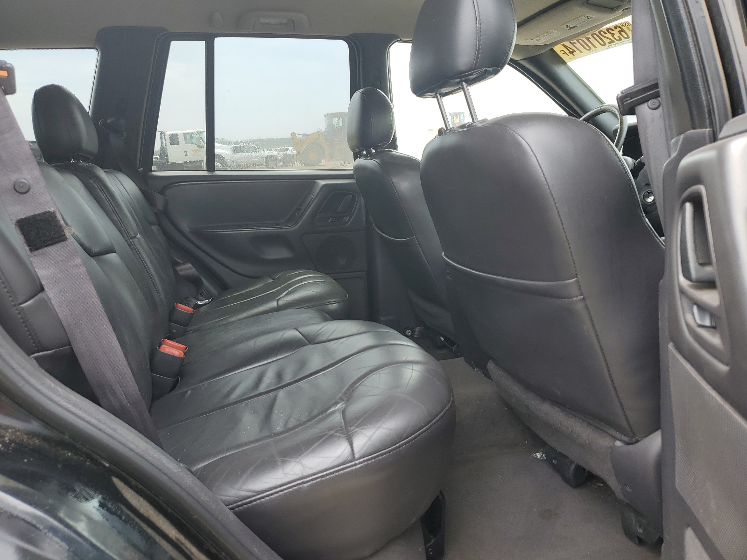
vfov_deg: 53.1
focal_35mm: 26
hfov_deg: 67.3
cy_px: 280
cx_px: 374
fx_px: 561
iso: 50
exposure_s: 1/417
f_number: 1.5
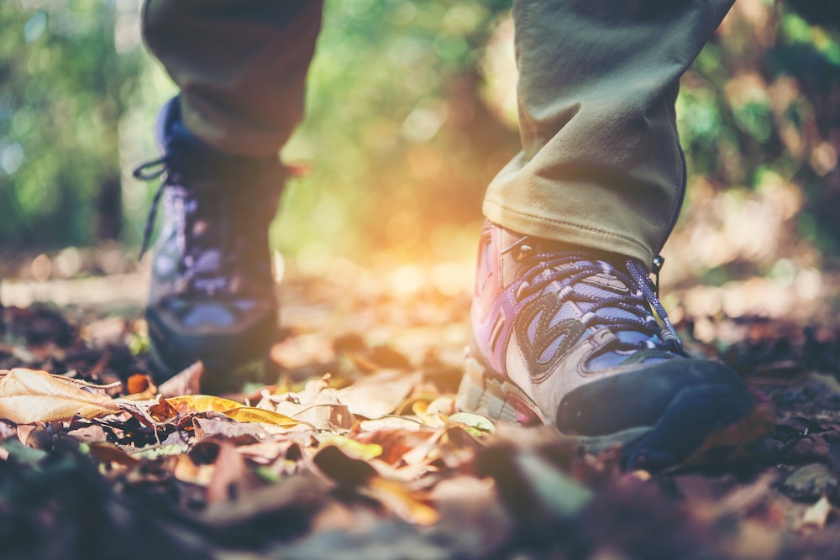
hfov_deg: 33.4
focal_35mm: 60
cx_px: 420
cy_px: 280
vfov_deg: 22.6
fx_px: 1400
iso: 200
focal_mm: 60
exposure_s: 1/200
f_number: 2.8
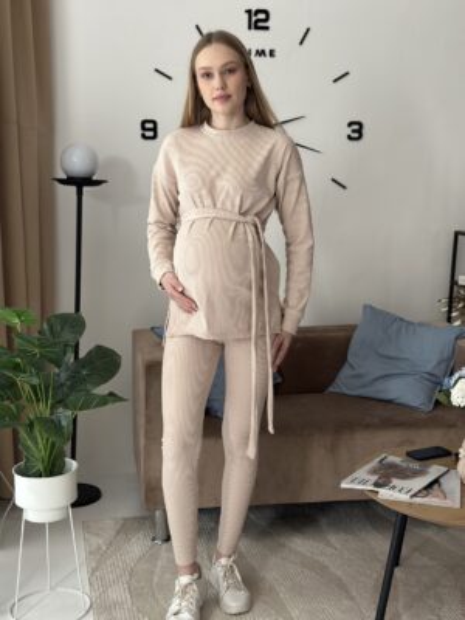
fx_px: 860
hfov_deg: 30.3
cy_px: 310
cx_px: 232
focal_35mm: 48
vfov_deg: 39.7
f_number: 1.78
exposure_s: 1/60
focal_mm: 6.86
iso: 250
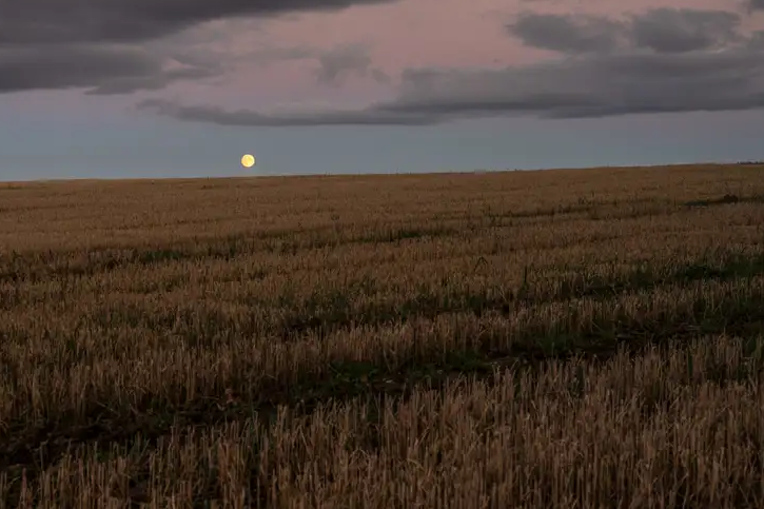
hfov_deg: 29.0
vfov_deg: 19.7
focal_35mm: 69
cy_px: 253
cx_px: 243
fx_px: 1464
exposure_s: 1/3
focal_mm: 50
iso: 100
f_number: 8
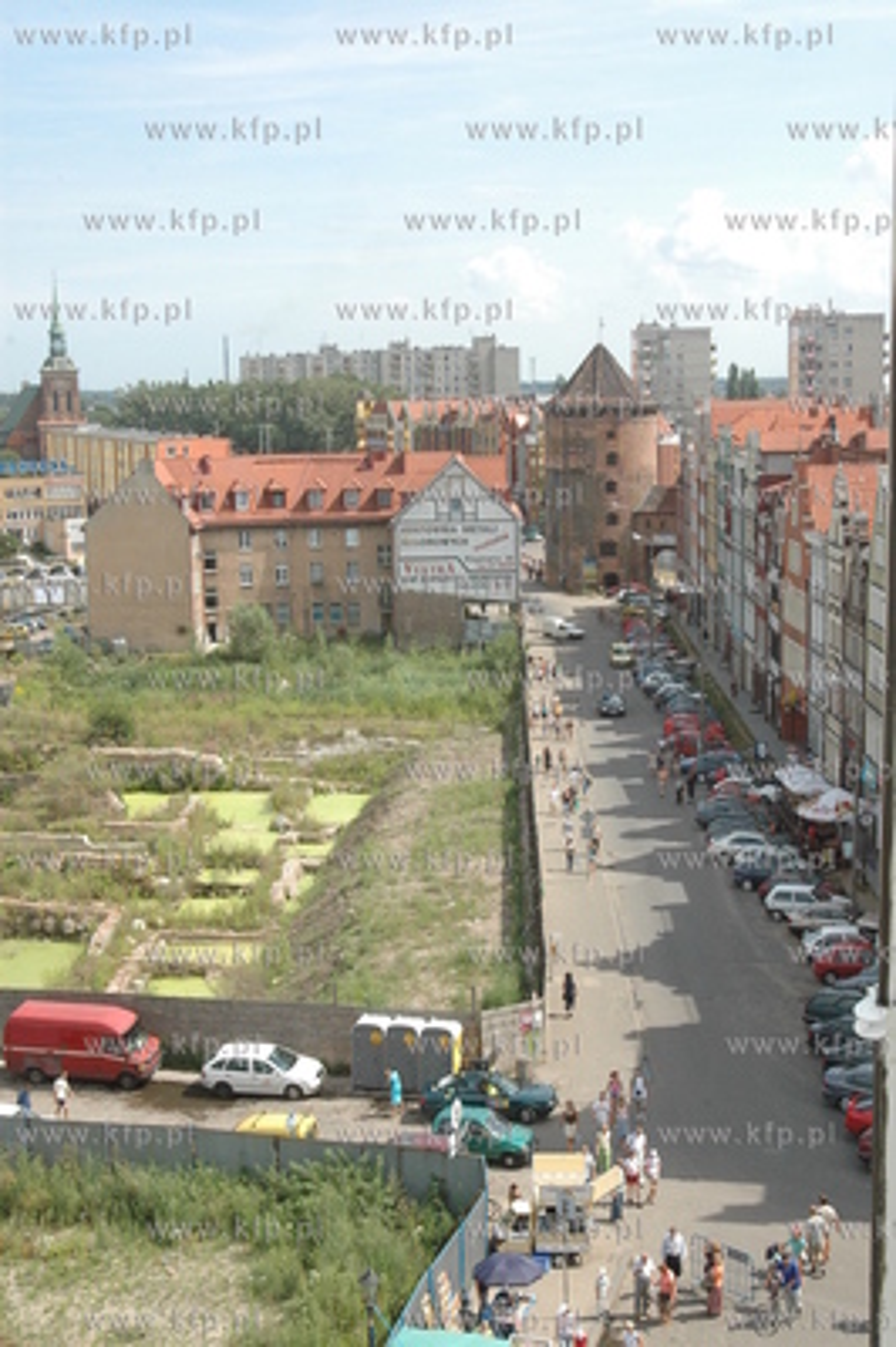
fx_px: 1963
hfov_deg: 25.7
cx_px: 448
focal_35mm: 52
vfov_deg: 37.9
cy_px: 674
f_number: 11
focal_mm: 35
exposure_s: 1/500
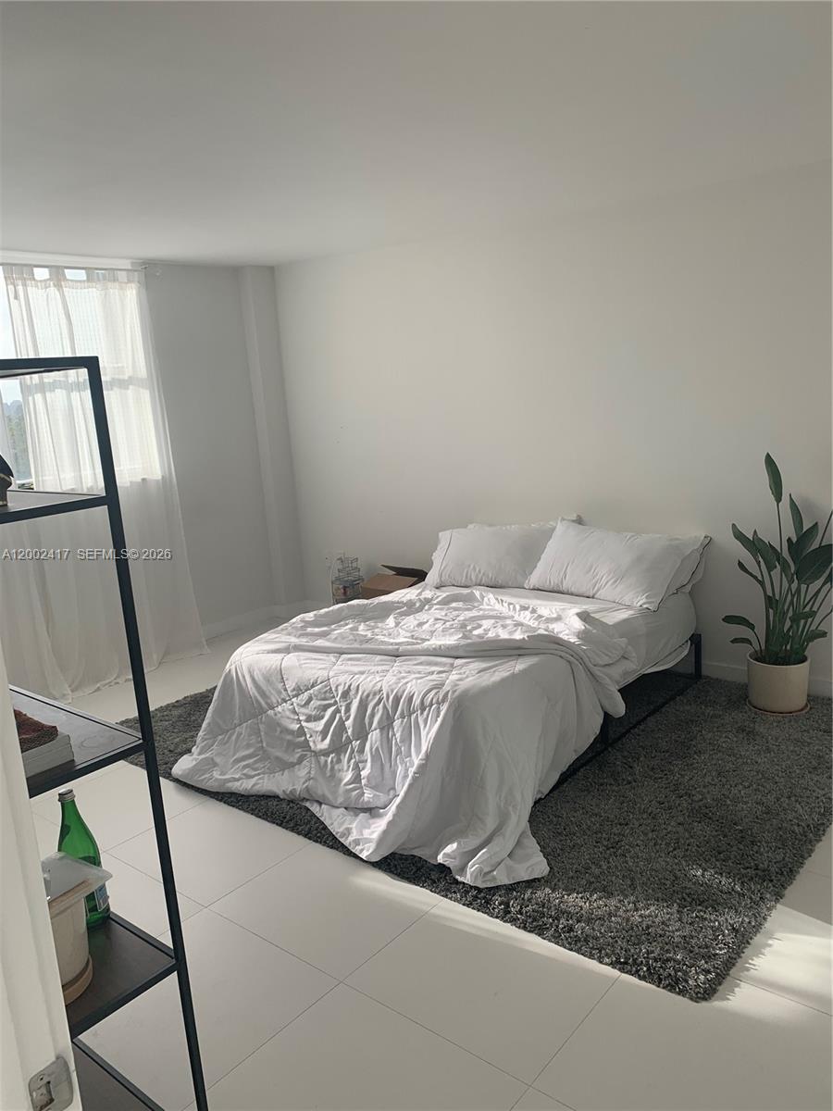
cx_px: 416
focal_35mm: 26
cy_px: 556
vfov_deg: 67.3
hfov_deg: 53.1
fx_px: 834
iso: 25
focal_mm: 4.25
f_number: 1.8
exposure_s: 1/815
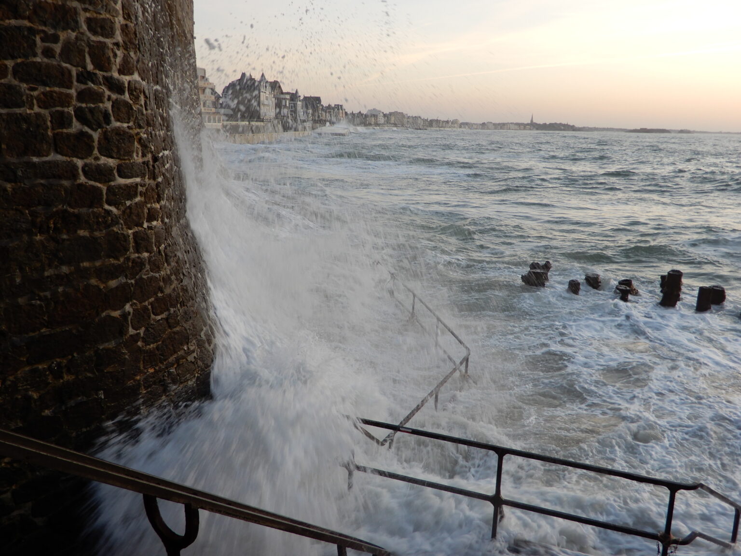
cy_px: 278
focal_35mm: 30
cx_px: 370
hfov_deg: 60.0
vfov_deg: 46.8
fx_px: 642
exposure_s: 1/40
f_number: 3.5
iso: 80
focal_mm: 5.4
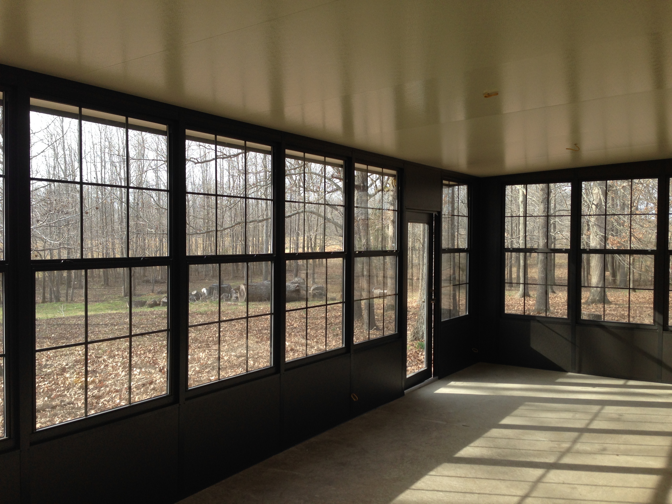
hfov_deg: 55.4
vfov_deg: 42.9
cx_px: 336
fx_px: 641
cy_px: 252
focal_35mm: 33
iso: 50
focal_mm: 4.12
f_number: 2.4
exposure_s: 1/230
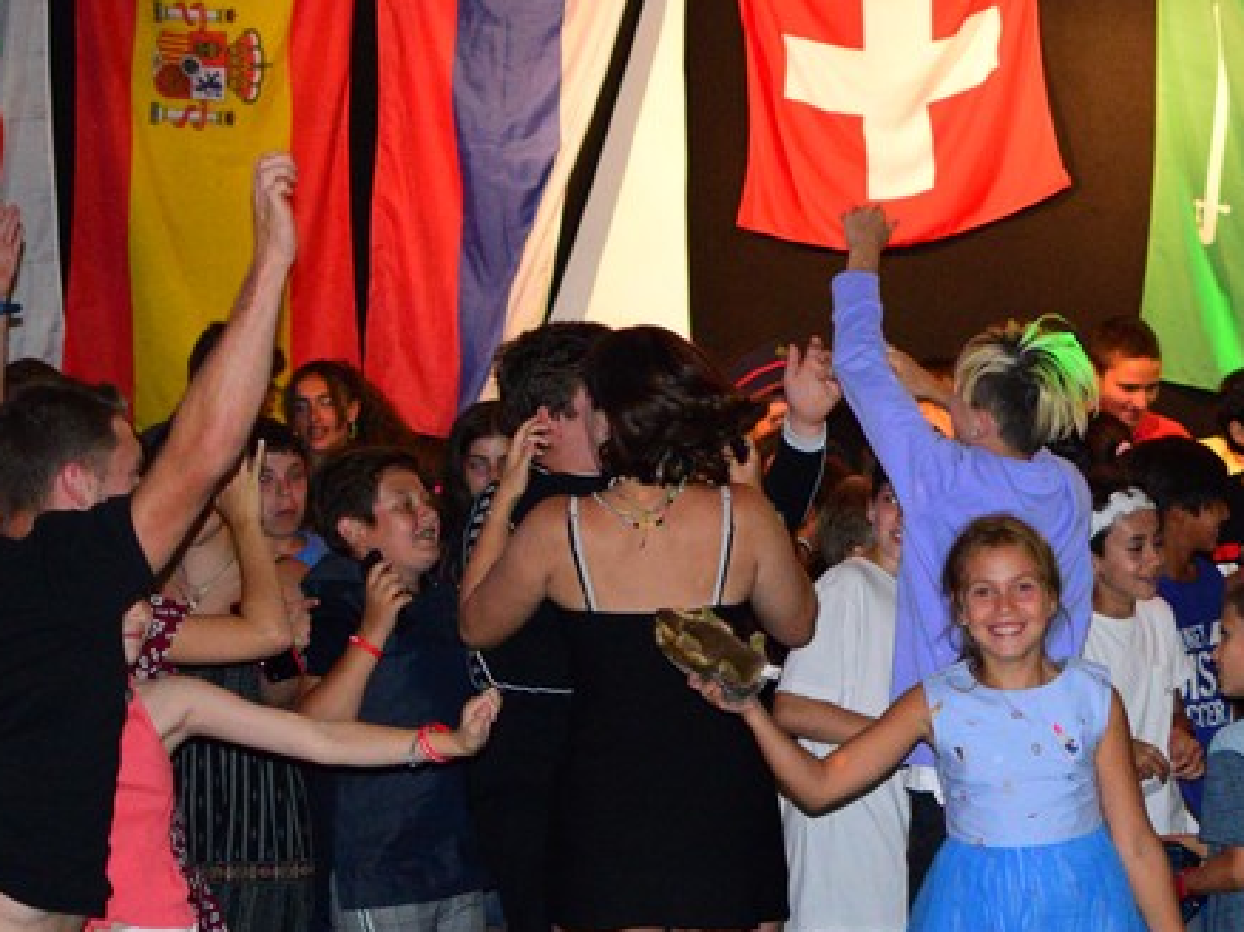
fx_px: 4243
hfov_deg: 16.6
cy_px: 598
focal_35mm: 118
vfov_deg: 12.5
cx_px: 1003
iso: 3200
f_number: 1.8
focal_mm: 35
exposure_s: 1/200
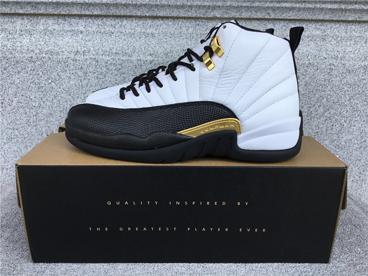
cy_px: 138
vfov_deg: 45.4
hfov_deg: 58.4
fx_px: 330
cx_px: 184
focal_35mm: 31
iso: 25
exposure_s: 1/297
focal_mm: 3.3
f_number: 2.4
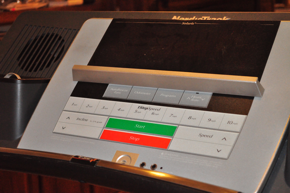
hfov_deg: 29.3
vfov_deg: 19.7
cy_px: 96
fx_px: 555
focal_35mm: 69
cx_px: 145
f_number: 5.3
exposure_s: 1/125
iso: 2500
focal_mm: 46
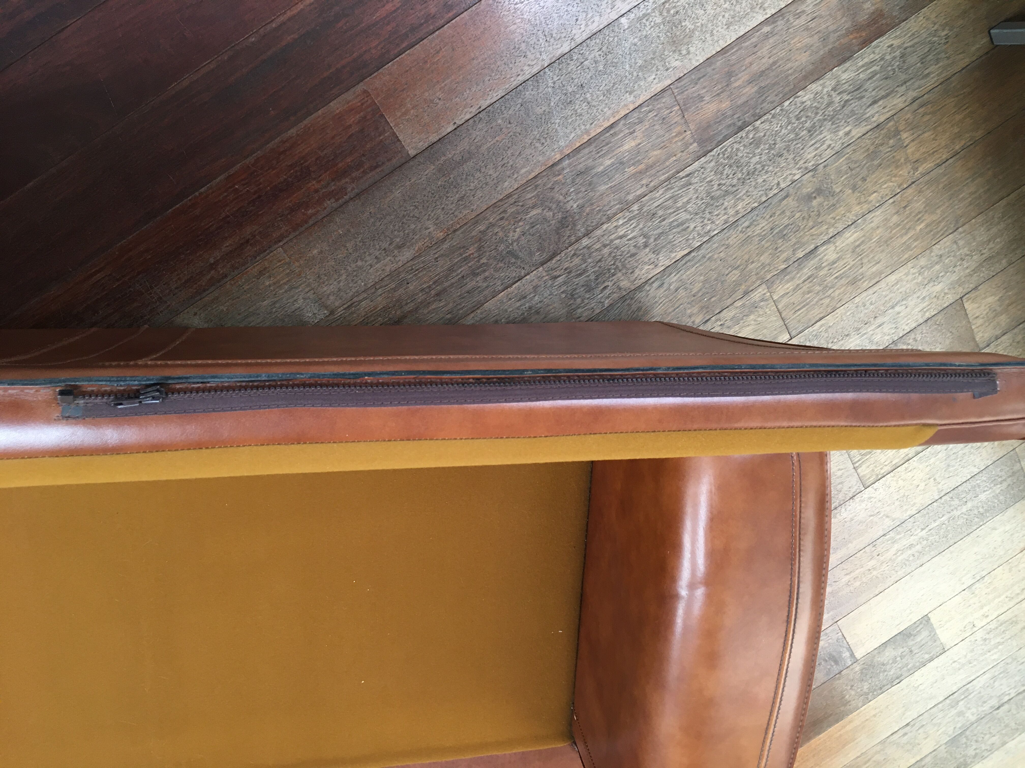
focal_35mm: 29
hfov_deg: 61.7
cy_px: 384
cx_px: 512
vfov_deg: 48.2
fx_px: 859
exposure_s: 1/33
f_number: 2.2
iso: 100
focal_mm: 4.15
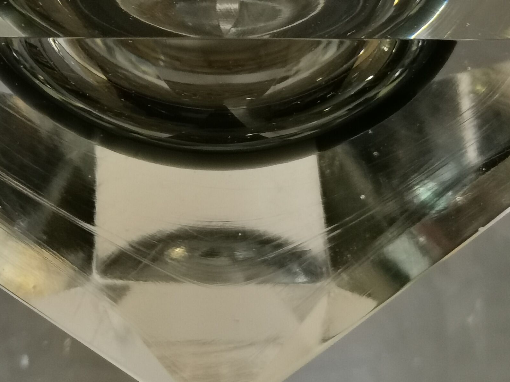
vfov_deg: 14.5
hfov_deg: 19.4
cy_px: 23
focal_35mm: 101
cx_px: 218
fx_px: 1488
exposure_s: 1/50
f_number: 1.8
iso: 160
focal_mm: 5.58
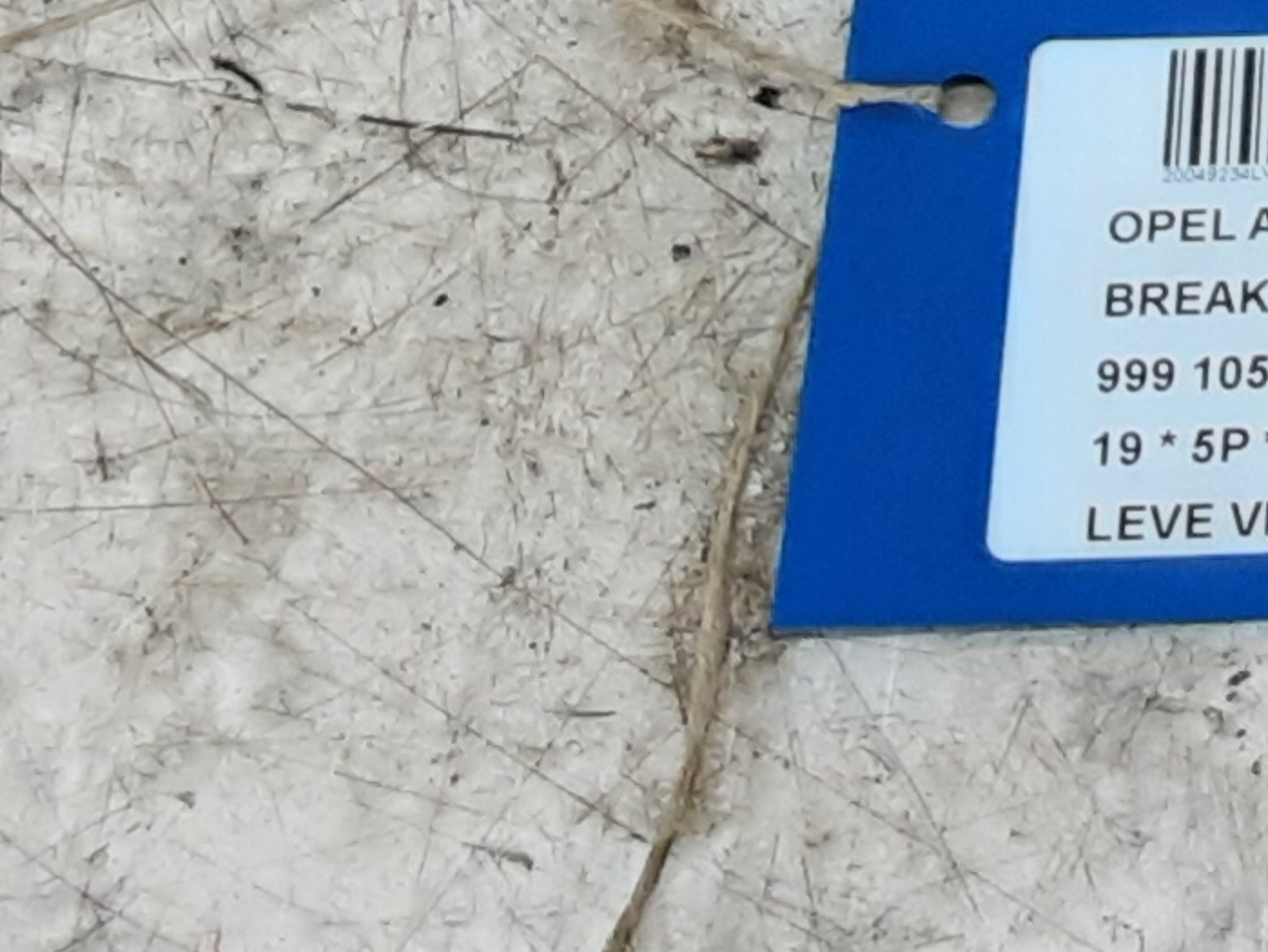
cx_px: 1948
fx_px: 4618
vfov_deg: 11.0
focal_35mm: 126
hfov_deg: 14.5
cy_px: -738
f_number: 1.9
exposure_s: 1/50
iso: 80
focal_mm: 2.91
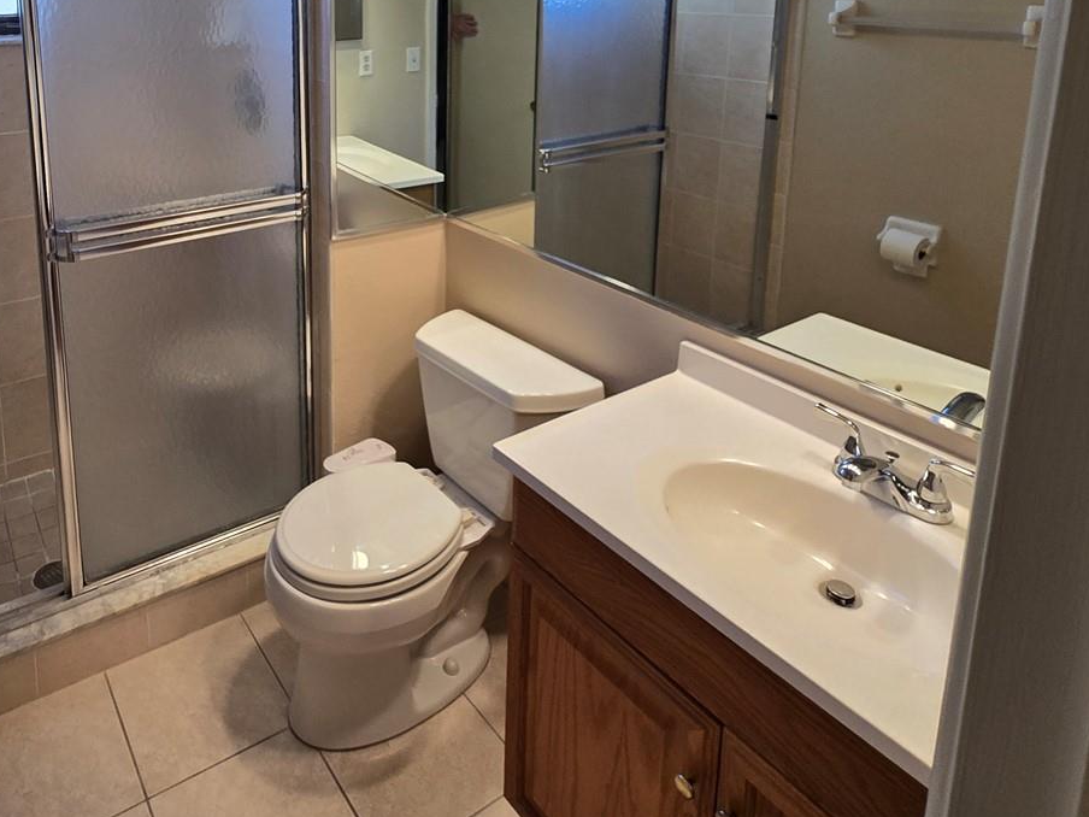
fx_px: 724
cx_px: 331
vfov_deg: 53.6
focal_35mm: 23
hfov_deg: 70.9
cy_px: 128
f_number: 2.2
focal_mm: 2.2
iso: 80
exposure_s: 1/60
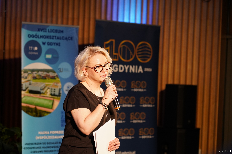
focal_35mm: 105
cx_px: 116
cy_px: 77
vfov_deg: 13.0
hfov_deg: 19.5
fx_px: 677
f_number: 4
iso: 2500
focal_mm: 105
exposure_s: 1/125
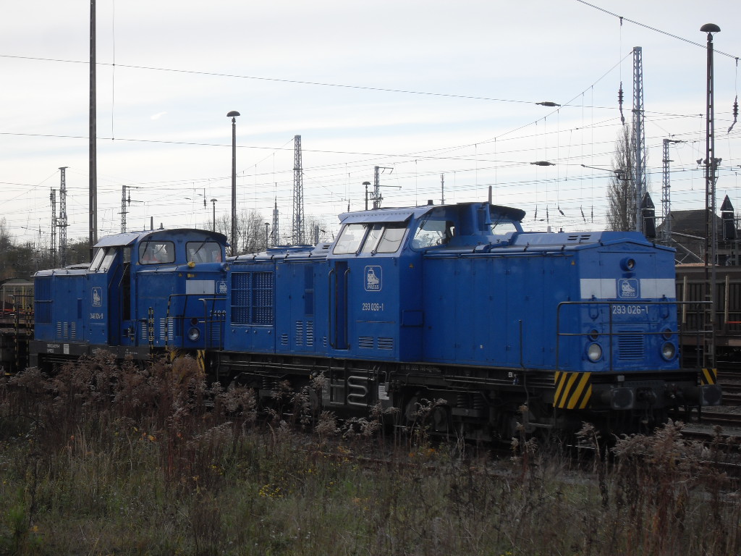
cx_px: 370
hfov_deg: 22.0
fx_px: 1905
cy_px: 278
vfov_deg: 16.6
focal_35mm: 89
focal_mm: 15.3
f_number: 4.8
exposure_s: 1/90
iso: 80
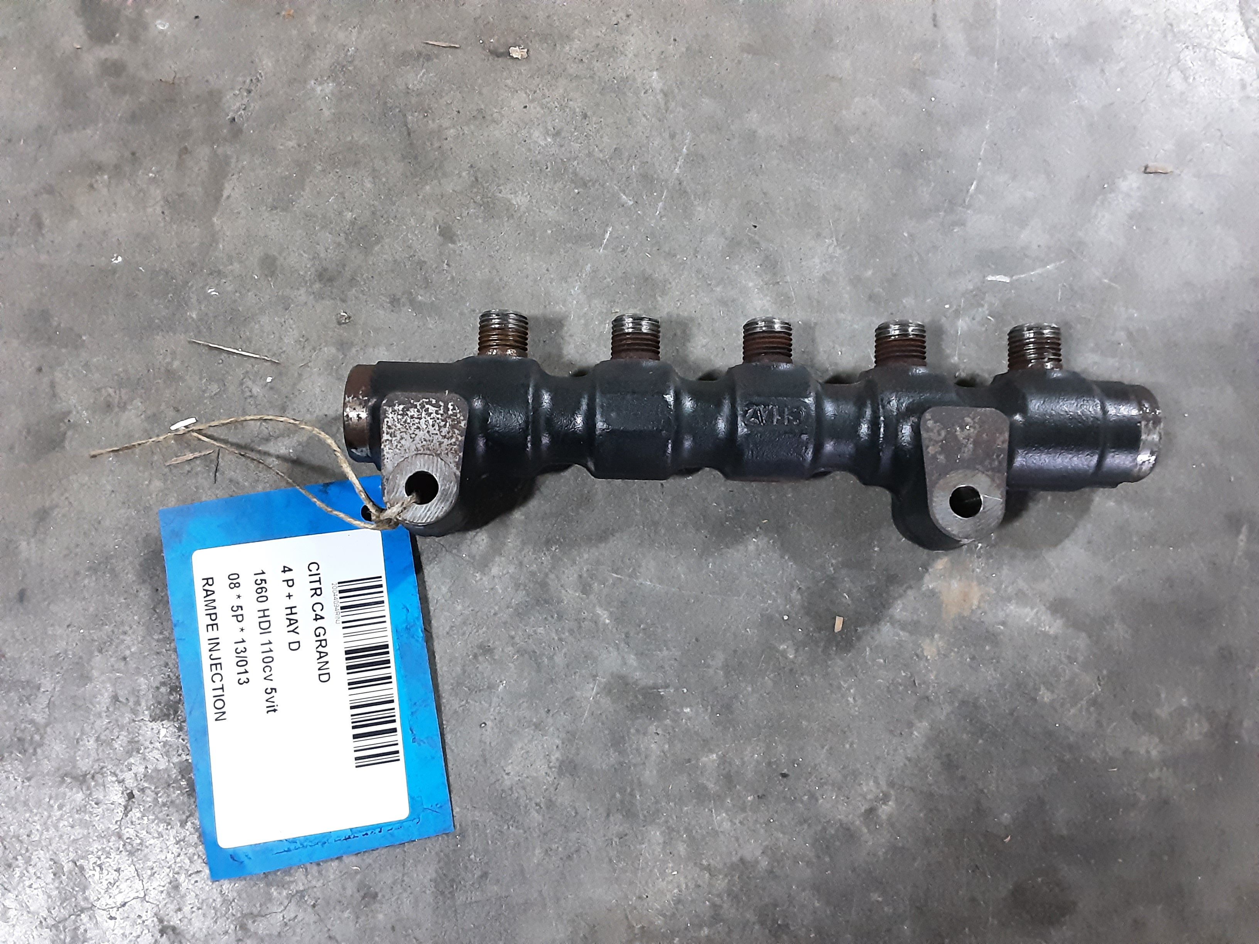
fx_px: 982
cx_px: 630
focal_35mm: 27
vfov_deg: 51.4
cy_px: 472
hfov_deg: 65.3
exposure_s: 1/20
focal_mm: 2.91
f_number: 1.9
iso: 500
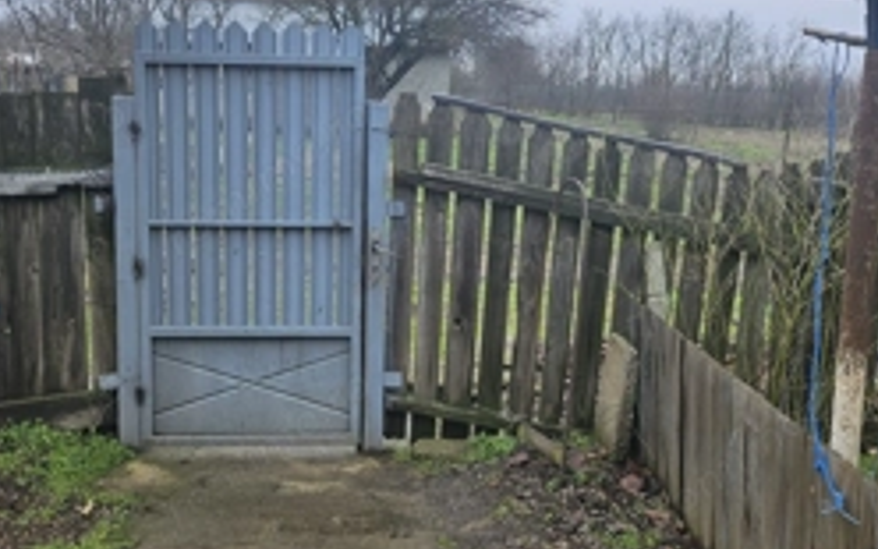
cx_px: 397
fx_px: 981
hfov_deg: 48.1
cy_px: 234
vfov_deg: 31.2
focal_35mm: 41
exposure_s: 1/425
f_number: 1.8
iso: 50
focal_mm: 5
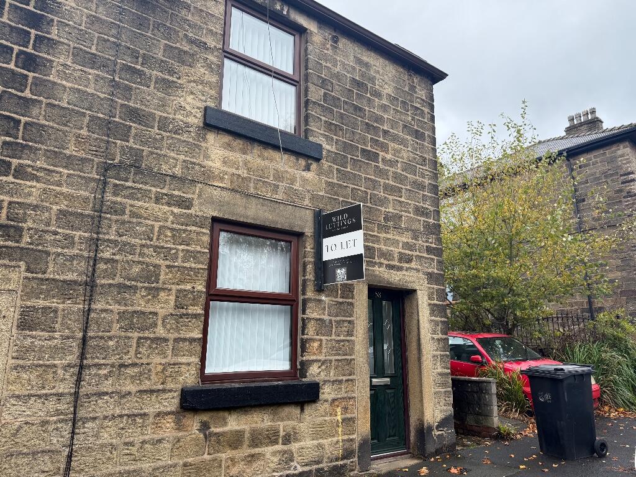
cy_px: 238
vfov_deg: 56.8
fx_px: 441
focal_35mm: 24
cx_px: 318
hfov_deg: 71.6
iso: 100
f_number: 1.78
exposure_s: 1/543
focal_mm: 6.76
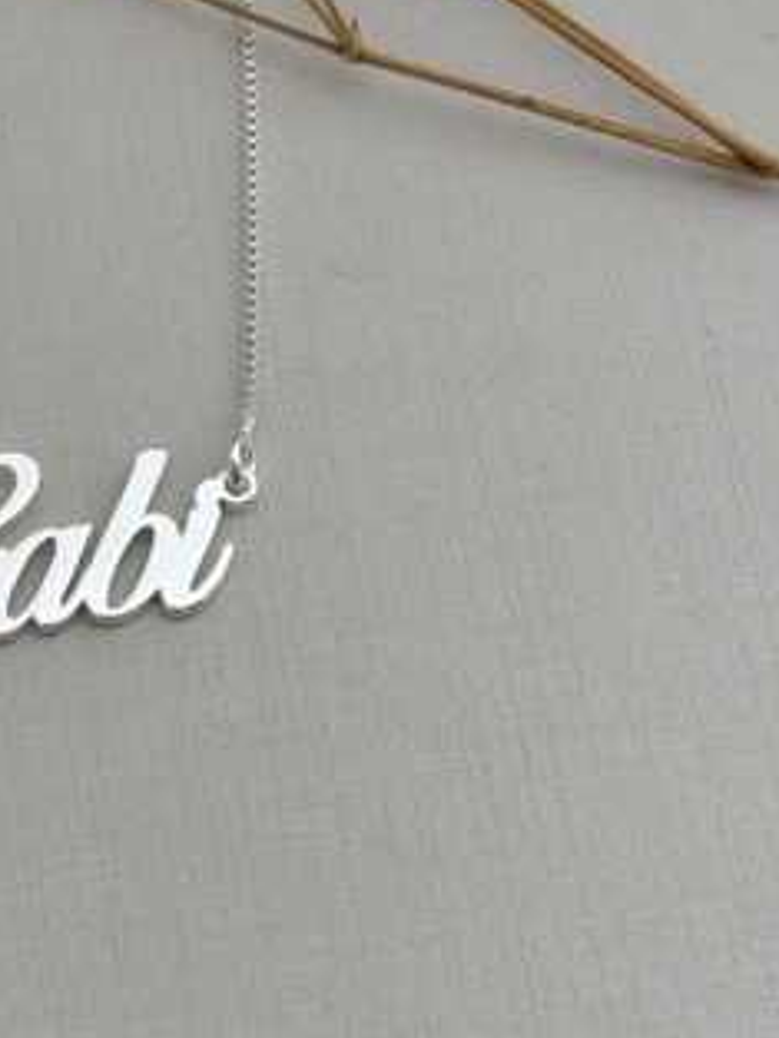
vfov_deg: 20.0
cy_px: 537
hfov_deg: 14.9
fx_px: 2939
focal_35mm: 98
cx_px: 70
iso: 64
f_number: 1.78
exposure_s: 1/436
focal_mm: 6.76
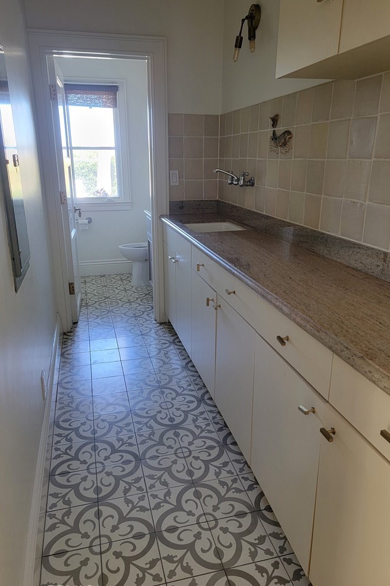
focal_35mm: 26
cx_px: 186
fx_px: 423
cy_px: 294
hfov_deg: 49.5
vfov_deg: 69.4
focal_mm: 6.7
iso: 250
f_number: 1.8
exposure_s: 1/39
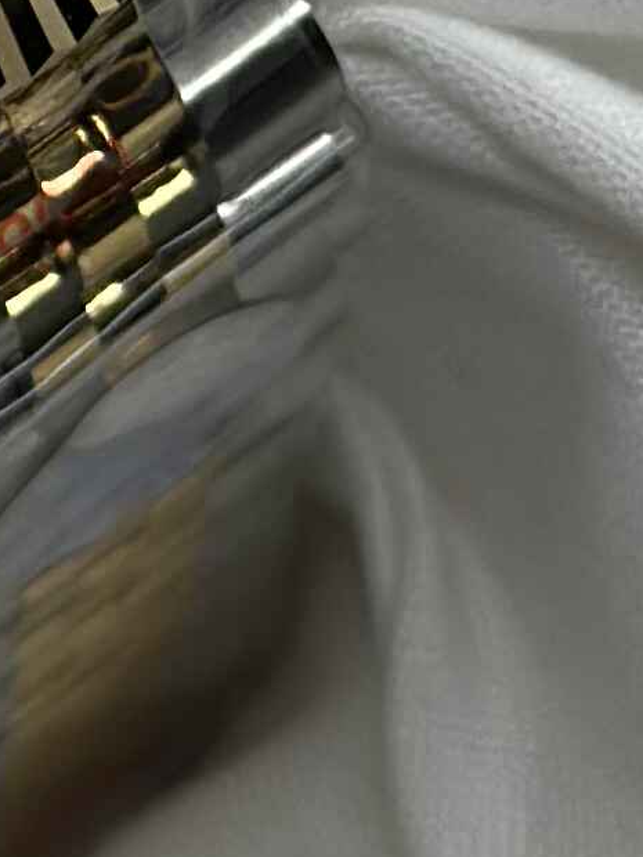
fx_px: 7727
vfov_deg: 6.3
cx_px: -205
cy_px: -406
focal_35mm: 312
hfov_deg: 4.7
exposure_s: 1/903
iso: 80
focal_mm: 6.86
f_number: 1.78
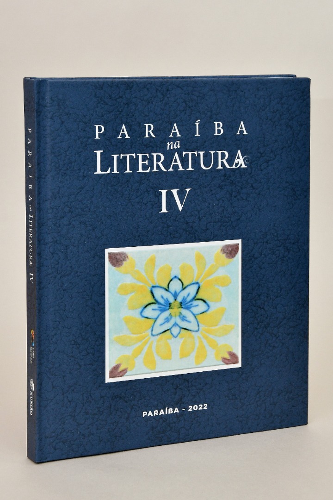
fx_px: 1457
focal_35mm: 105
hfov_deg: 13.0
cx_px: 166
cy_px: 250
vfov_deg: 19.5
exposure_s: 1/125
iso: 500
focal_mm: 70
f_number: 8
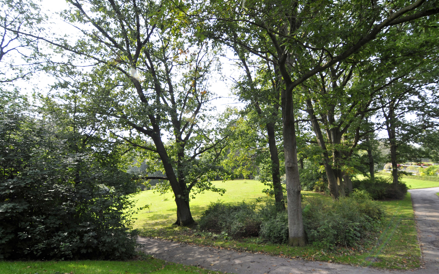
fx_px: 210
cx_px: 227
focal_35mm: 18
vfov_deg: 66.4
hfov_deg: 92.6
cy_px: 143
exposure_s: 1/80
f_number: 5.6
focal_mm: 11
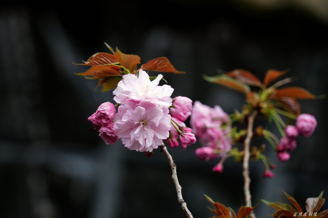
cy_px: 109
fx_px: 1822
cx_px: 164
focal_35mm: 200
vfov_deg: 6.9
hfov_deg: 10.3
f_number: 5.6
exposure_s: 1/200
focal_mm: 200
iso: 800
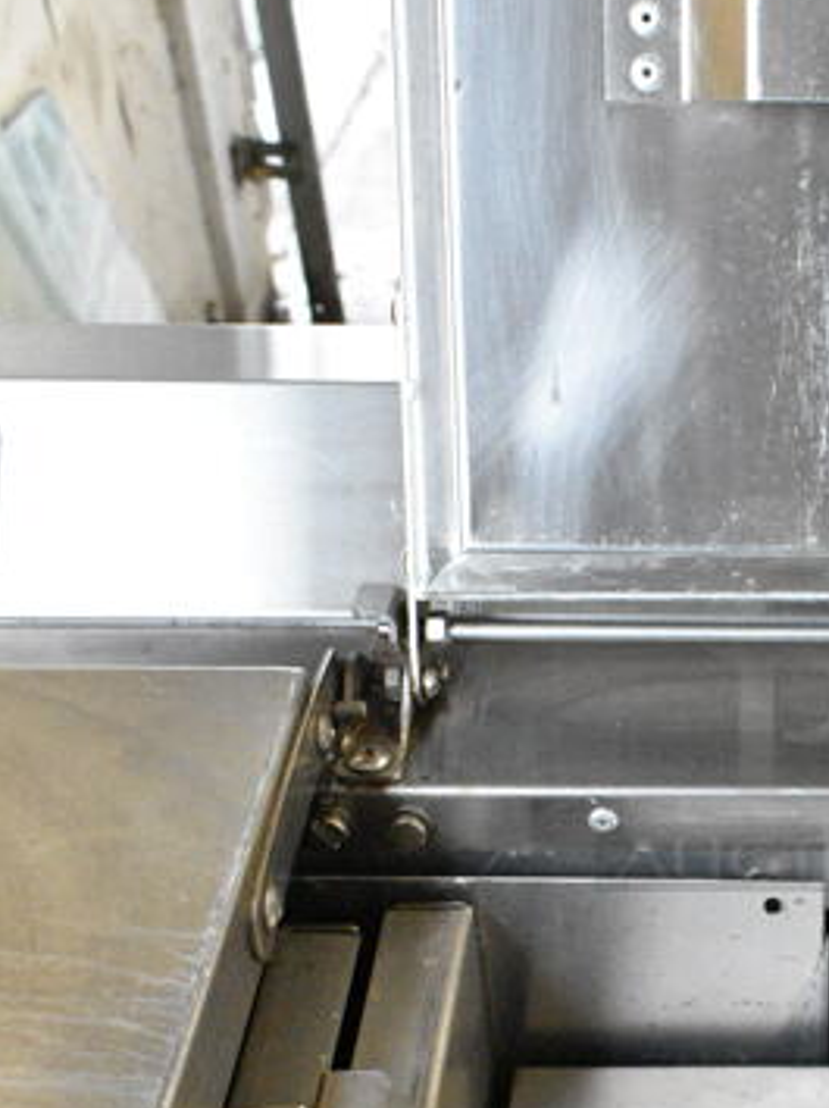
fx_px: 2142
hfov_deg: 20.7
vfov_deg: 28.8
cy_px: 728
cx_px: 945
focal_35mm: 67
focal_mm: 18
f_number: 5.6
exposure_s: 1/200
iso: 6400
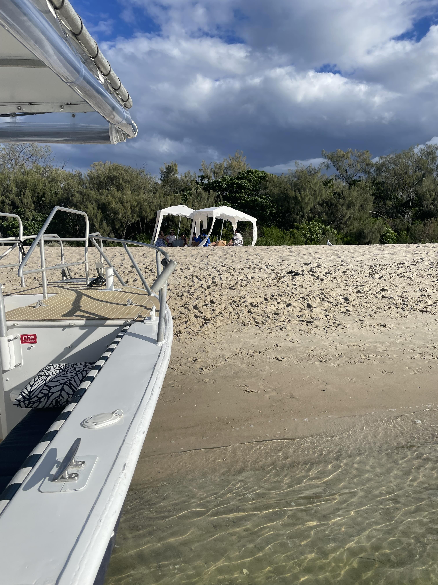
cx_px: 219
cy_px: 292
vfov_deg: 67.3
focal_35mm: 26
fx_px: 439
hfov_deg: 53.1
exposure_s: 1/6135
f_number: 1.6
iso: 32
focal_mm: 4.2
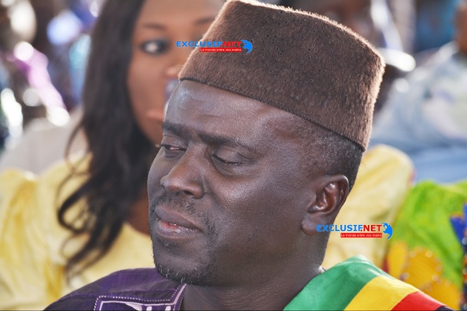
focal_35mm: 300
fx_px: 3890
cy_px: 156
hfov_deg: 6.9
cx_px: 234
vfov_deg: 4.6
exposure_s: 1/60
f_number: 5.6
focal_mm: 200
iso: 100
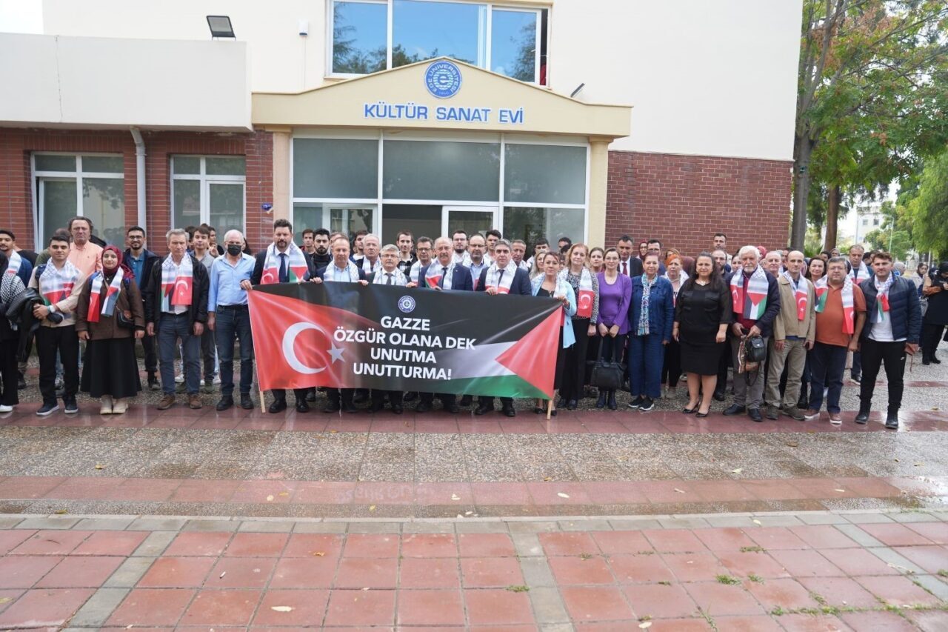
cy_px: 316
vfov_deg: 53.1
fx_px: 632
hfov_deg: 73.8
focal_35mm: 24
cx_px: 474
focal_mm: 24
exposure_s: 1/800
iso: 400
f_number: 3.2
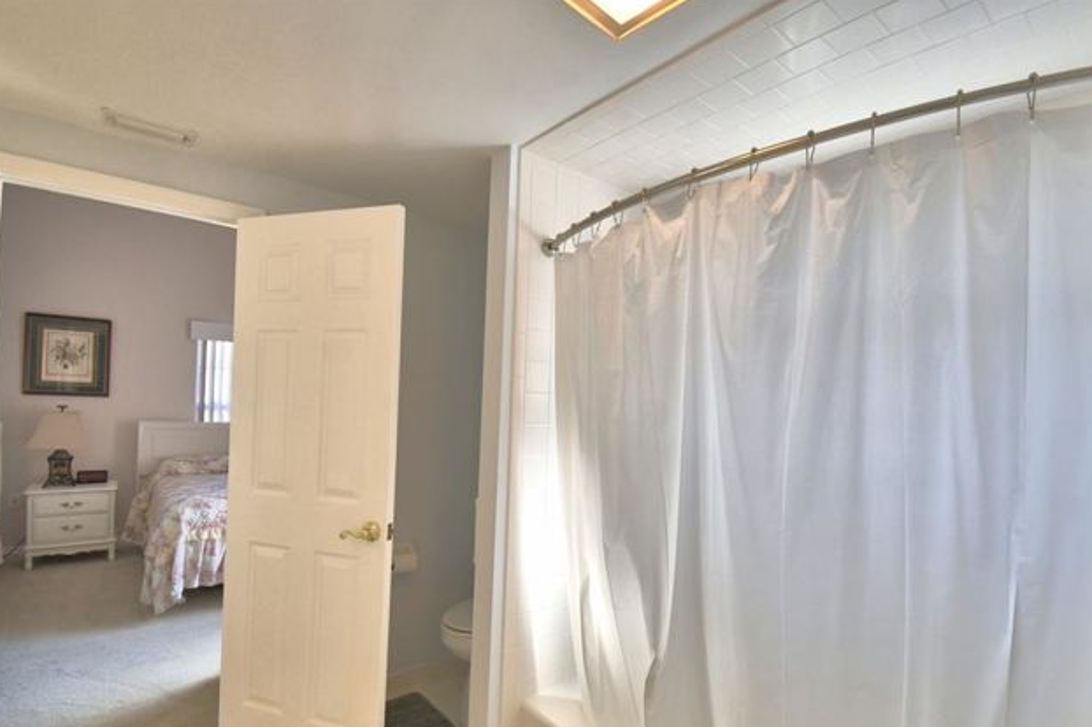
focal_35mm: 17
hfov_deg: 93.3
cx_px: 554
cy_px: 407
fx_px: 515
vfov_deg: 70.1
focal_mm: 10
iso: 250
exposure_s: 1/125
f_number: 4.5
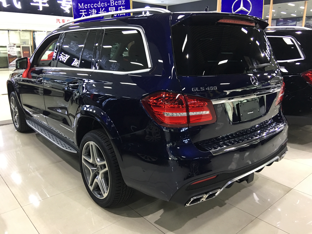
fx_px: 261
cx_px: 156
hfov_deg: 61.7
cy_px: 117
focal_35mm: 29
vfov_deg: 48.2
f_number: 2.2
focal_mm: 4.15
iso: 100
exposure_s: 1/17
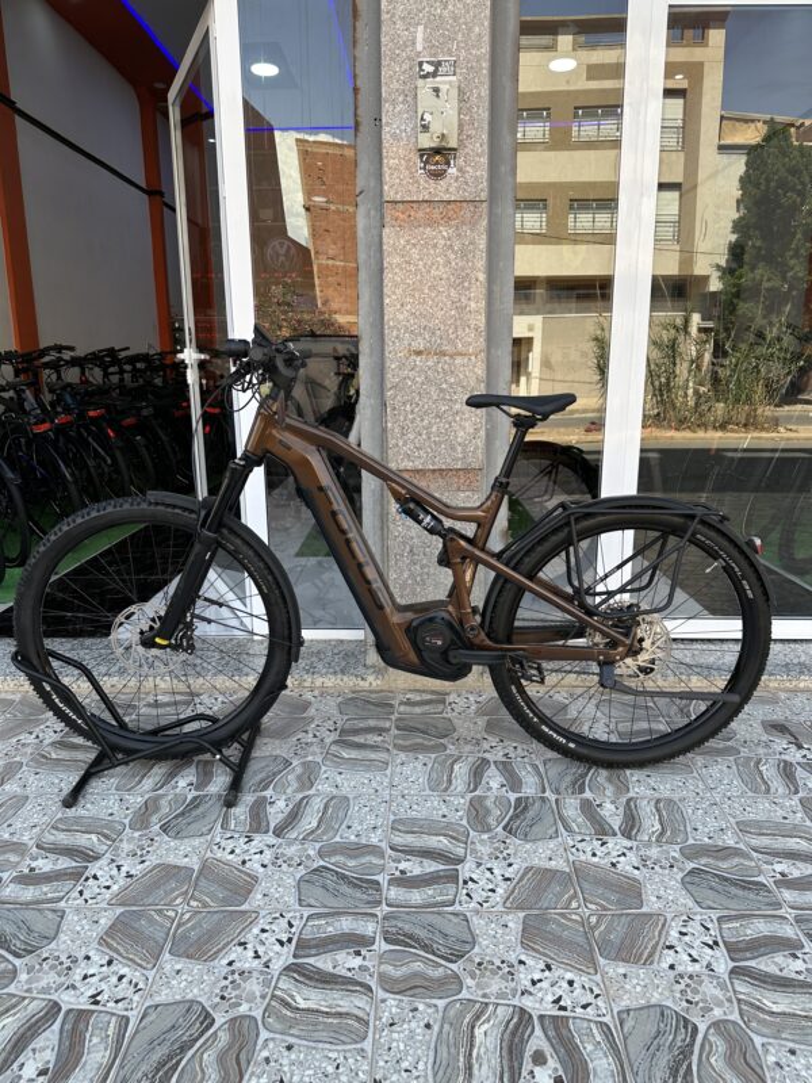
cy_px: 542
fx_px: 751
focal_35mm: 24
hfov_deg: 56.8
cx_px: 406
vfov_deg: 71.6
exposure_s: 1/587
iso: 80
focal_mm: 6.86
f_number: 1.78
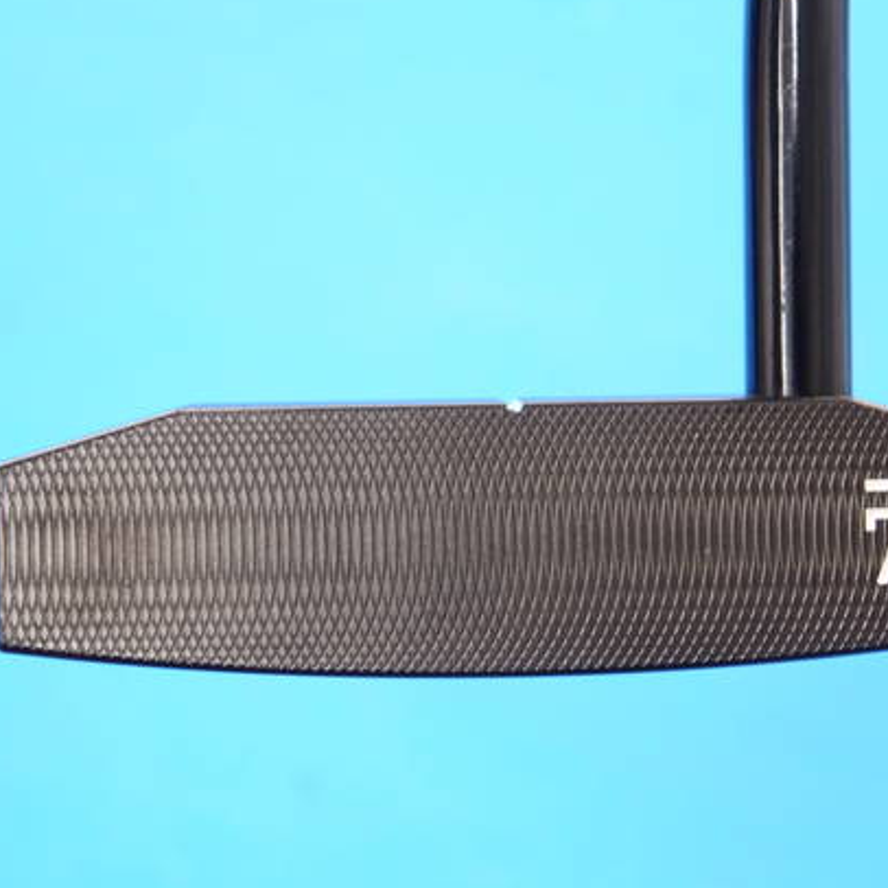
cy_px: 510
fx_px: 3396
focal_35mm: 117
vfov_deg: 14.9
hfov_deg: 14.9
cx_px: 468
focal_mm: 42
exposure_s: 1/50
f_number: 5.6
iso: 800
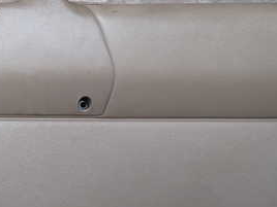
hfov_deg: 32.7
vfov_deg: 25.4
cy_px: 182
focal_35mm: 56
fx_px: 448
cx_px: 31
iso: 100
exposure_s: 1/80
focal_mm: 4.5
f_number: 2
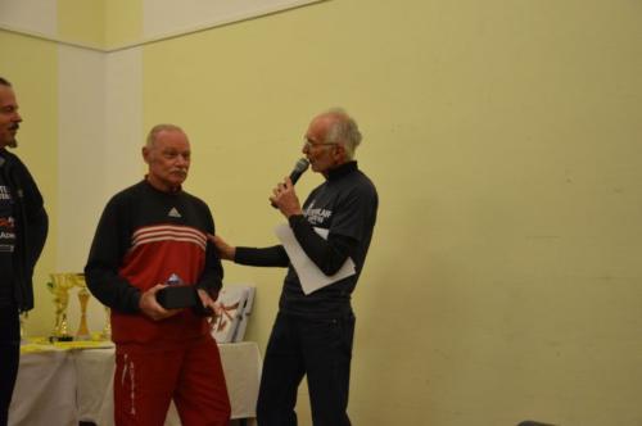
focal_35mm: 57
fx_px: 1015
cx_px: 321
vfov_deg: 23.7
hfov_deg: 35.1
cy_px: 213
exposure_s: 1/90
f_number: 4.5
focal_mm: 38
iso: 1600
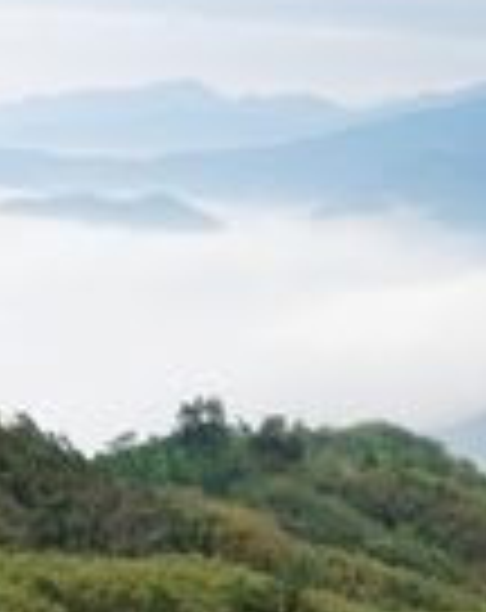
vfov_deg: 17.8
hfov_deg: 13.2
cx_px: 801
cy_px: 403
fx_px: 1951
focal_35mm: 108
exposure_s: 1/200
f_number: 5.6
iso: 125
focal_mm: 9
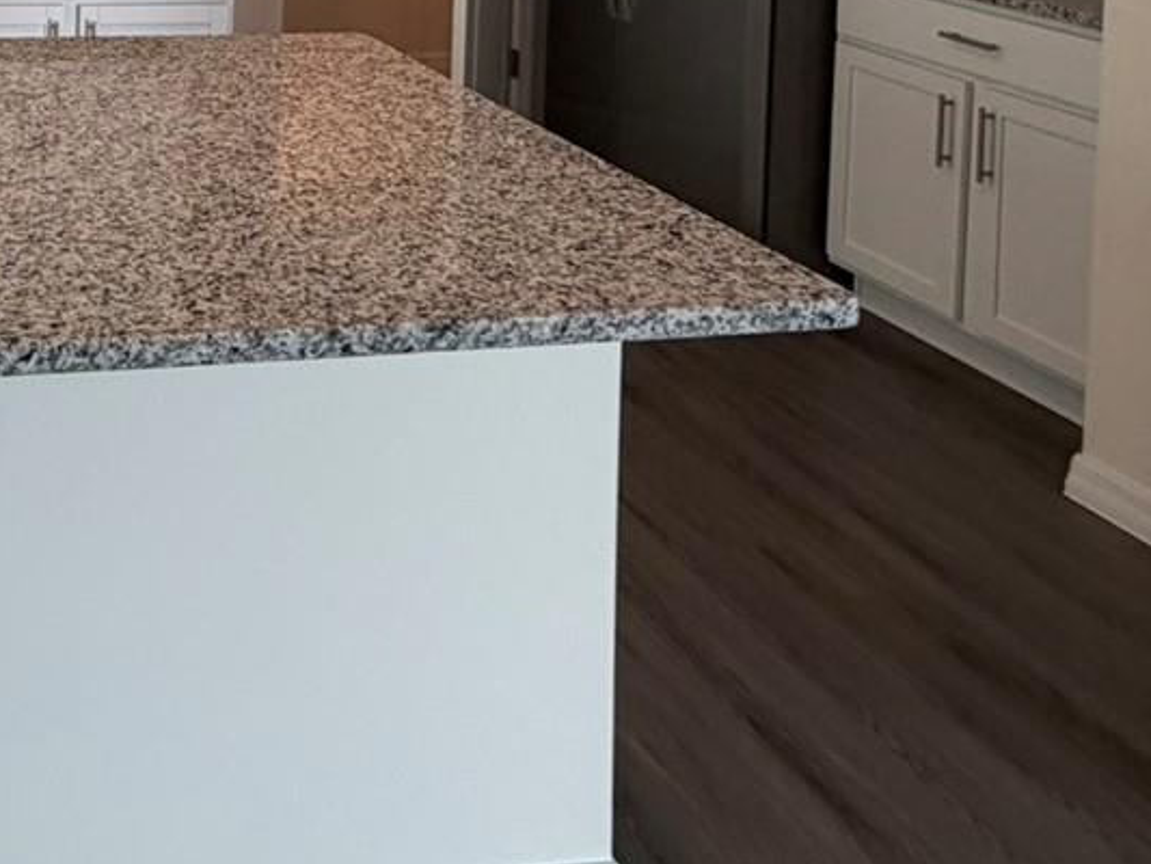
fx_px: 1397
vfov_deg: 28.4
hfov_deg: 39.4
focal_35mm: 42
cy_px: -253
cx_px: -6
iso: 125
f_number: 2.2
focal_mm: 2.22
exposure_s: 1/120
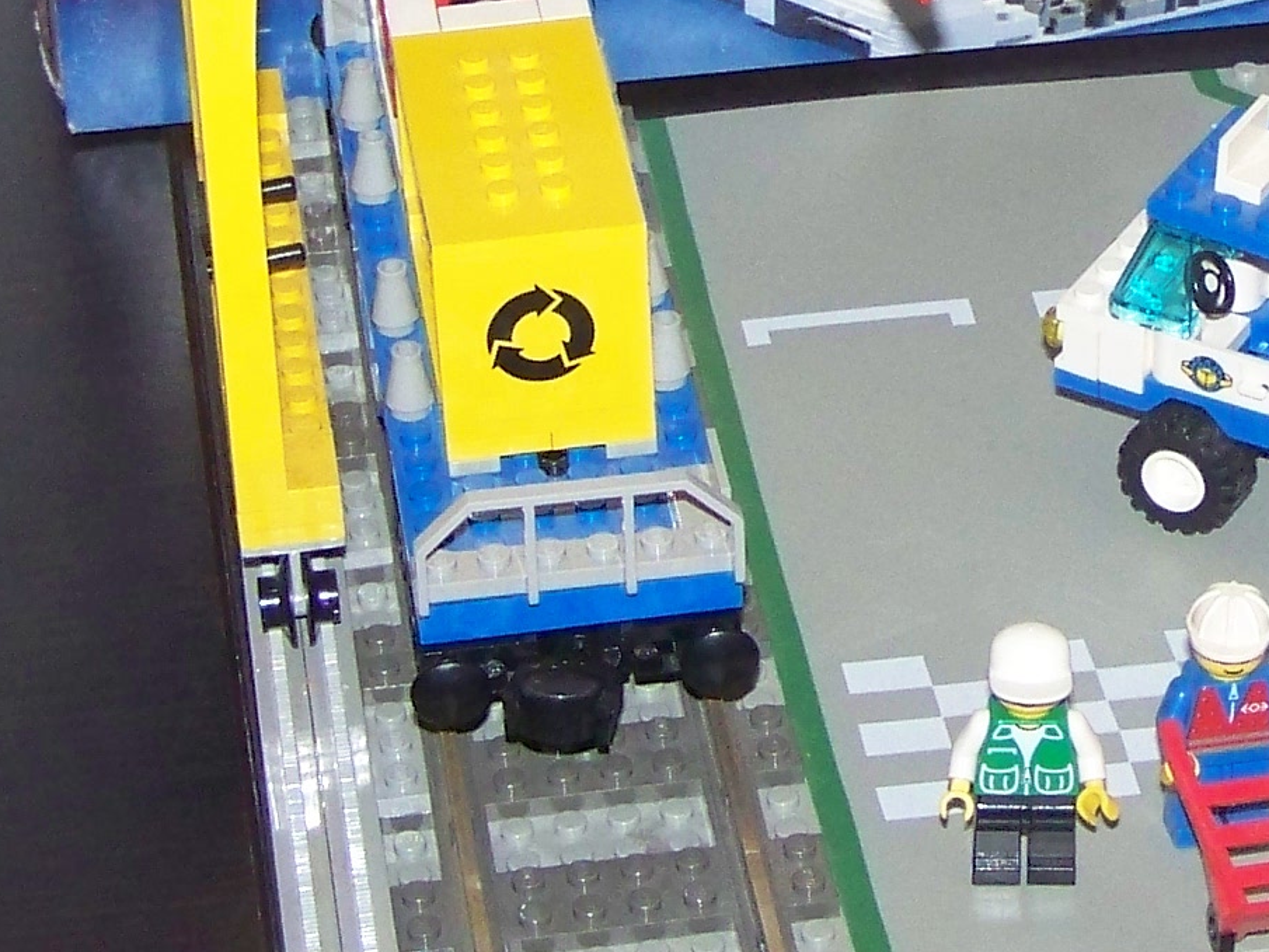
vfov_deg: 11.4
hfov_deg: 15.1
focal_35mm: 129
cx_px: 1182
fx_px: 4730
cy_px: -24
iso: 200
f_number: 2.8
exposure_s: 1/30
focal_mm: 6.3
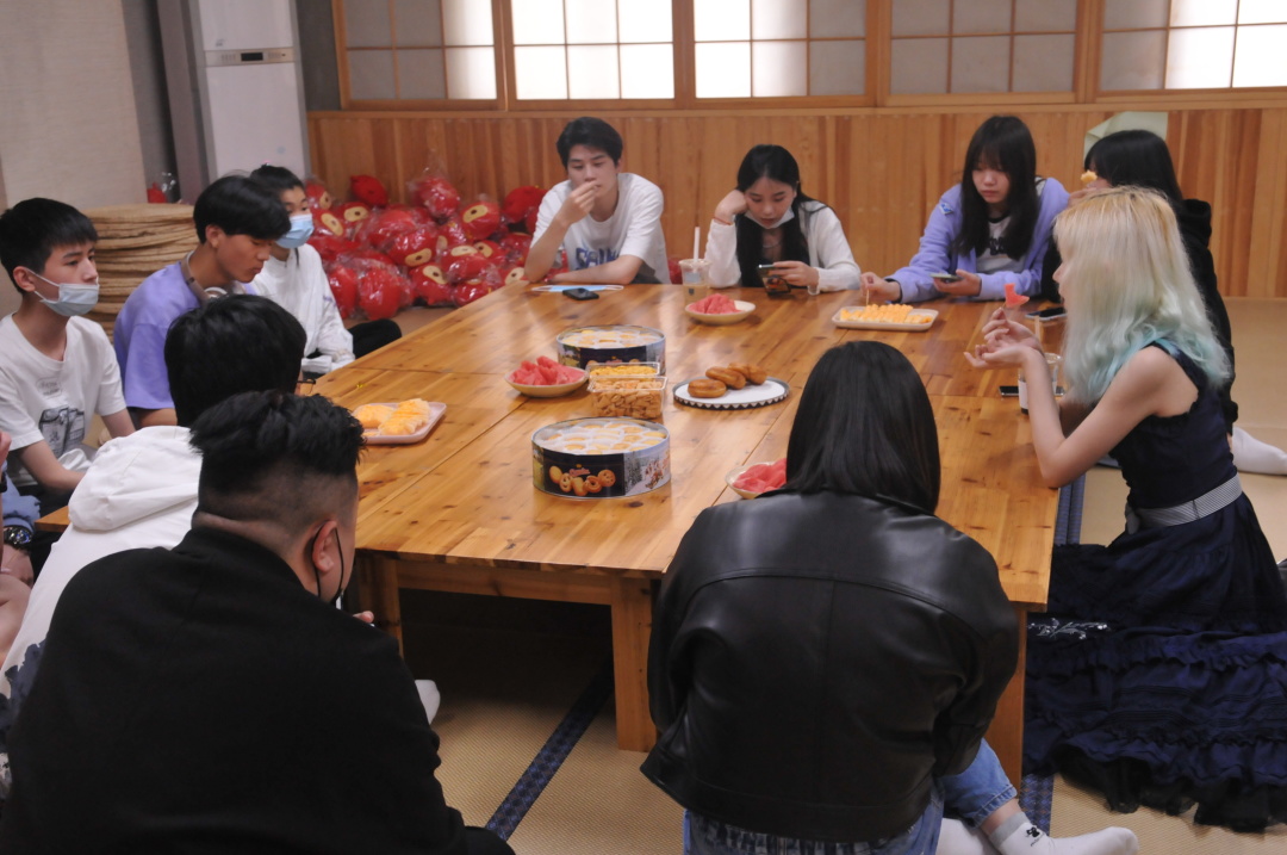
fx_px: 1499
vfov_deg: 31.8
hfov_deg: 46.5
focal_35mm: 42
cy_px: 428
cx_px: 644
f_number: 4.5
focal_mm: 28
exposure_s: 1/60
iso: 1250
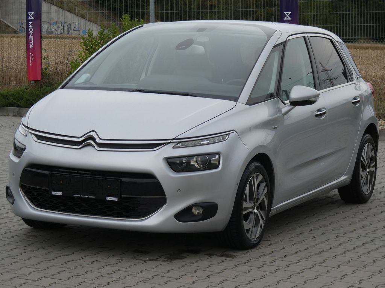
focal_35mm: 105
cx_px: 192
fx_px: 1168
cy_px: 144
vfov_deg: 14.1
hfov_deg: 18.7
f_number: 5.6
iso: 80
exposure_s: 1/250
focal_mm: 18.8
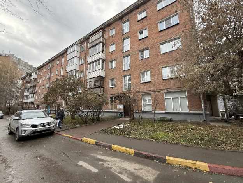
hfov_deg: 102.1
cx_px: 122
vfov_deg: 85.7
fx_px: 98
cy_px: 92
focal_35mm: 14
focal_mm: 2.22
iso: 50
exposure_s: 1/160
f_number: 2.2
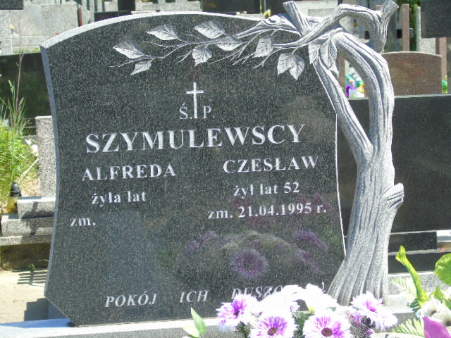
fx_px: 1225
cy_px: 169
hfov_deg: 20.9
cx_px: 226
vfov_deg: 15.7
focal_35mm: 94
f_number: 4.3
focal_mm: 17
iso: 80
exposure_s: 1/200
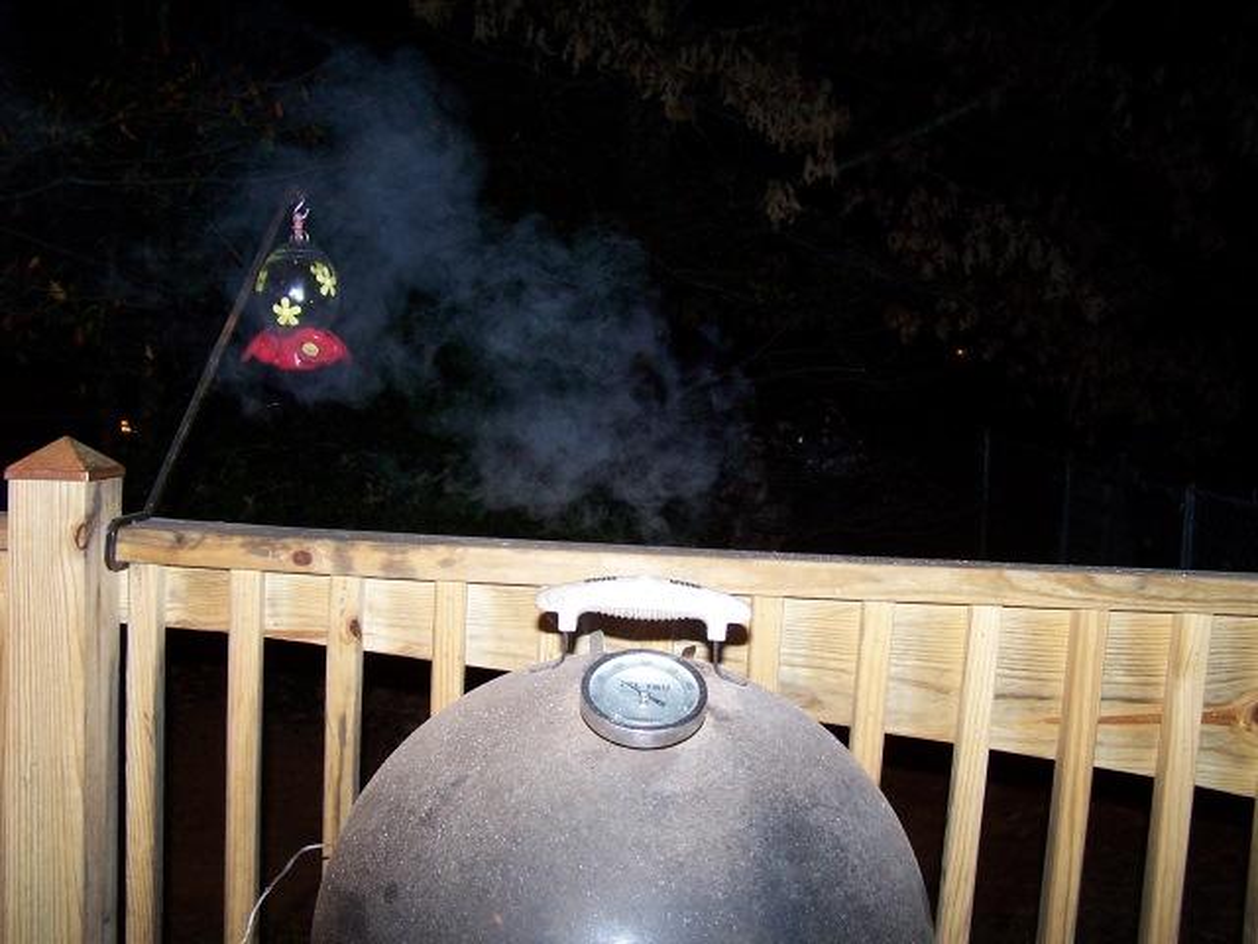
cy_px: 472
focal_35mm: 38
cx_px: 629
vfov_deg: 37.7
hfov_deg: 49.0
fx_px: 1381
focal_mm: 6.3
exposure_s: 1/60
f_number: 2.8
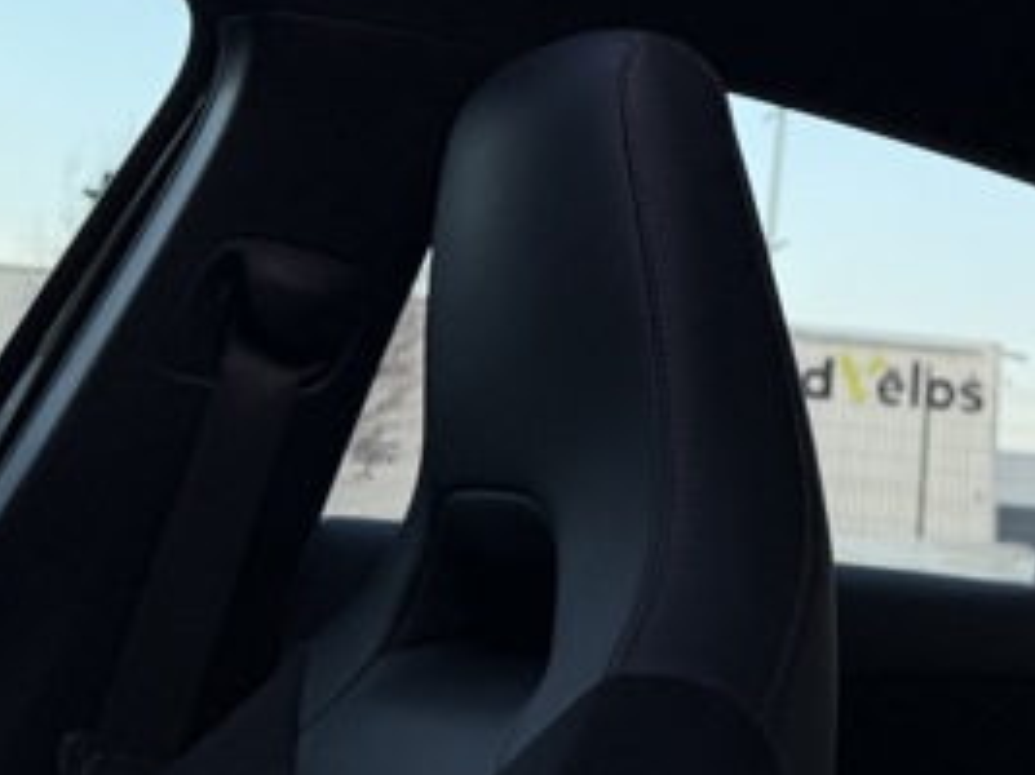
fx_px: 2152
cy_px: -341
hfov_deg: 26.3
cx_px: 888
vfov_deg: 18.4
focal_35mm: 72
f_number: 1.78
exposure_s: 1/504
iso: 80
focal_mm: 6.76
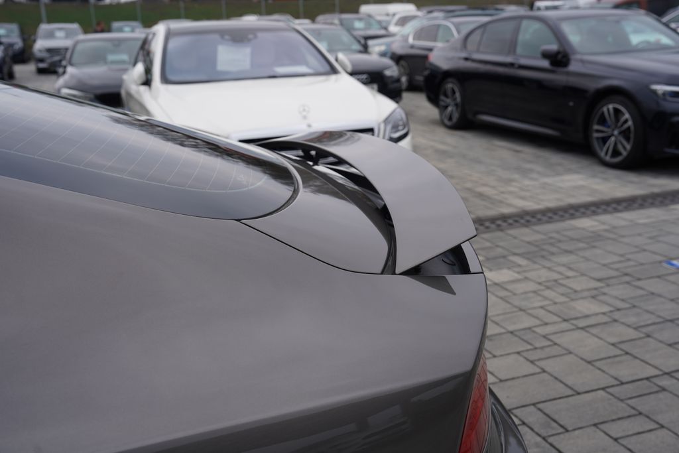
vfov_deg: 35.1
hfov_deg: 50.7
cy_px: 226
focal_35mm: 38
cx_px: 340
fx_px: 717
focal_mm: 38
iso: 100
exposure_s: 1/200
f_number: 6.3
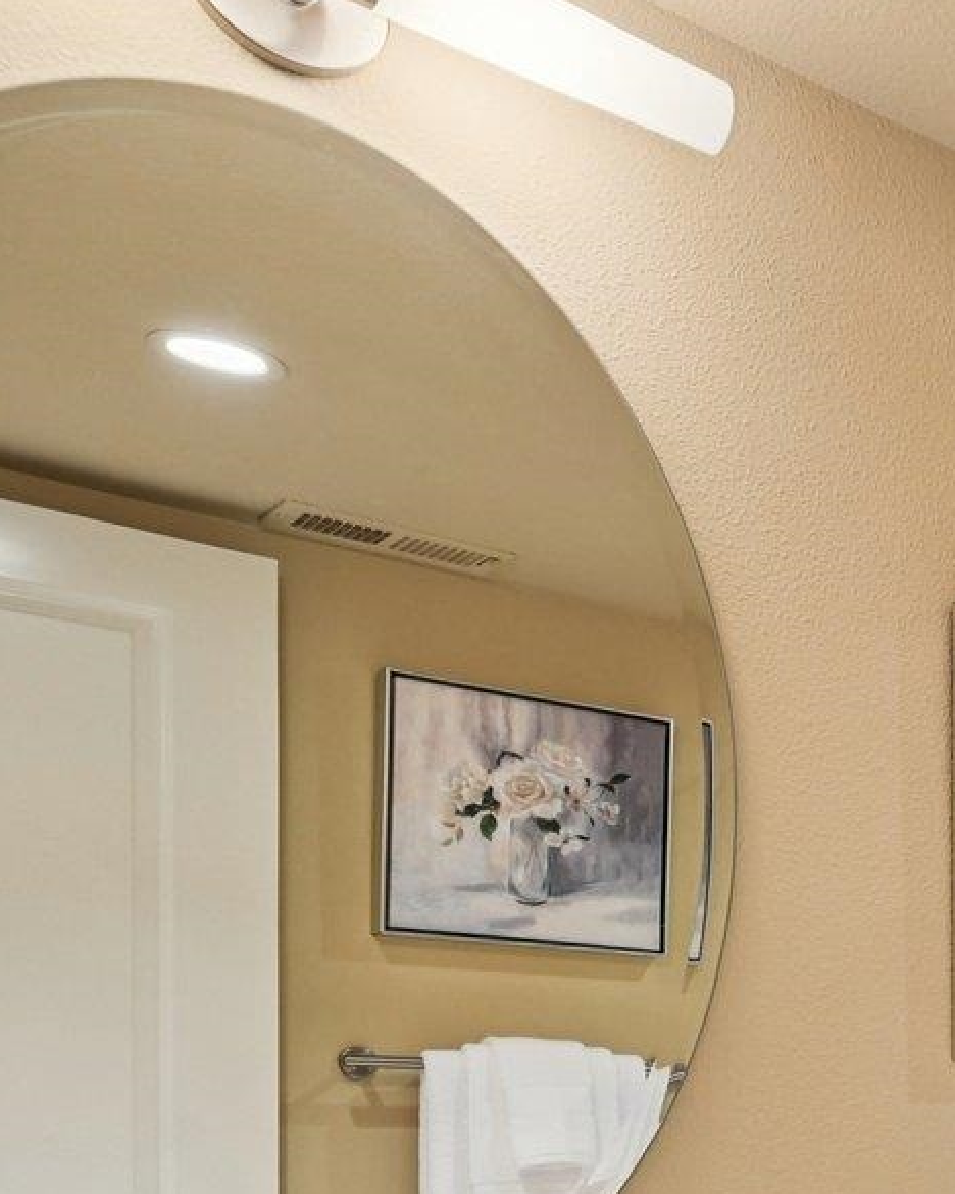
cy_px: 1128
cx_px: 1692
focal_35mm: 46
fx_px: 1625
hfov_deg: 21.8
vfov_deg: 37.1
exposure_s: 1/6
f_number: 8
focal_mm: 14
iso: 640
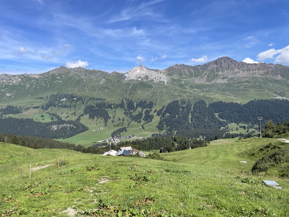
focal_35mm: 26
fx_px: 217
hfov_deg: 67.3
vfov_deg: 53.1
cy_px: 108
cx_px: 144
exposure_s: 1/3040
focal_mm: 4.2
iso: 32
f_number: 1.6
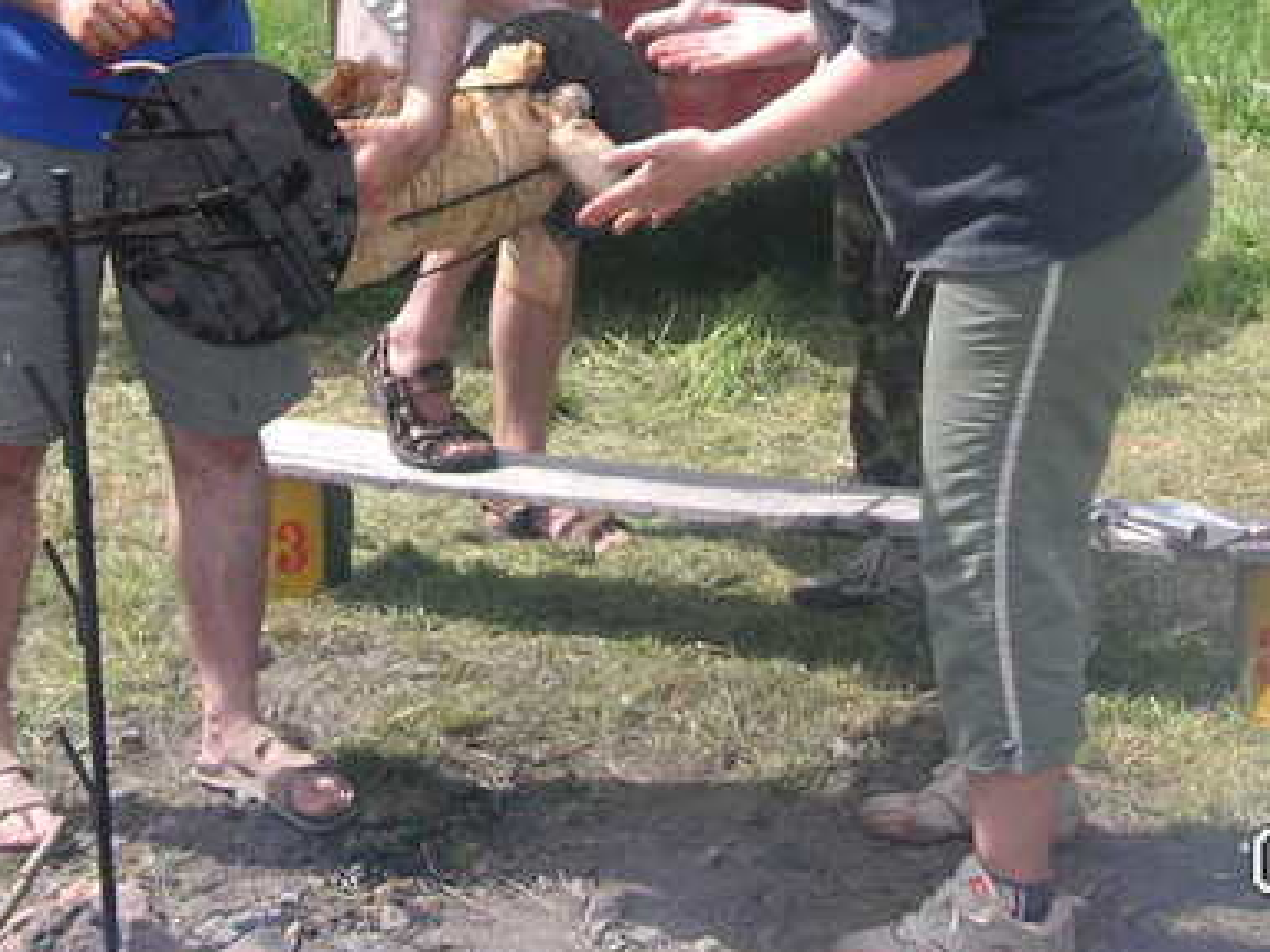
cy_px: 63
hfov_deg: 25.3
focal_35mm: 77
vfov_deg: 18.8
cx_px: 546
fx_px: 2825
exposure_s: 1/500
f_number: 2.8
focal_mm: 6.1
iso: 50
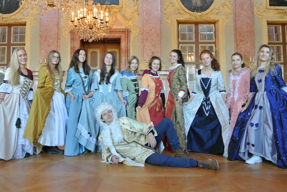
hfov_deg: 67.3
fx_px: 215
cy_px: 96
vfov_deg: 48.0
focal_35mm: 27
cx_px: 144
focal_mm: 10
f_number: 3.5
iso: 800
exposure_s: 1/50
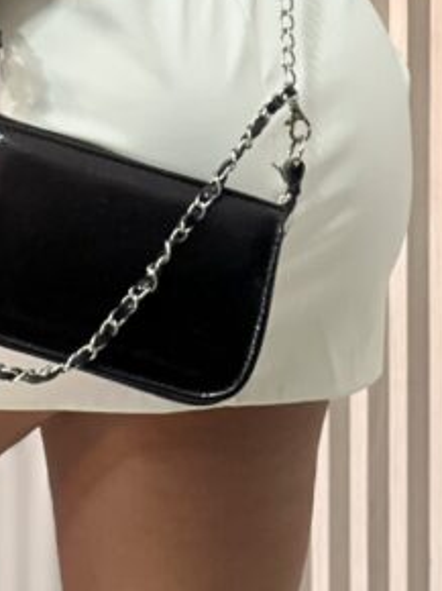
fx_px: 4228
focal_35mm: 248
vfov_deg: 7.8
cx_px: 173
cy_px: -350
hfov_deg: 6.0
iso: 200
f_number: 2.8
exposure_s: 1/120
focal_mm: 9
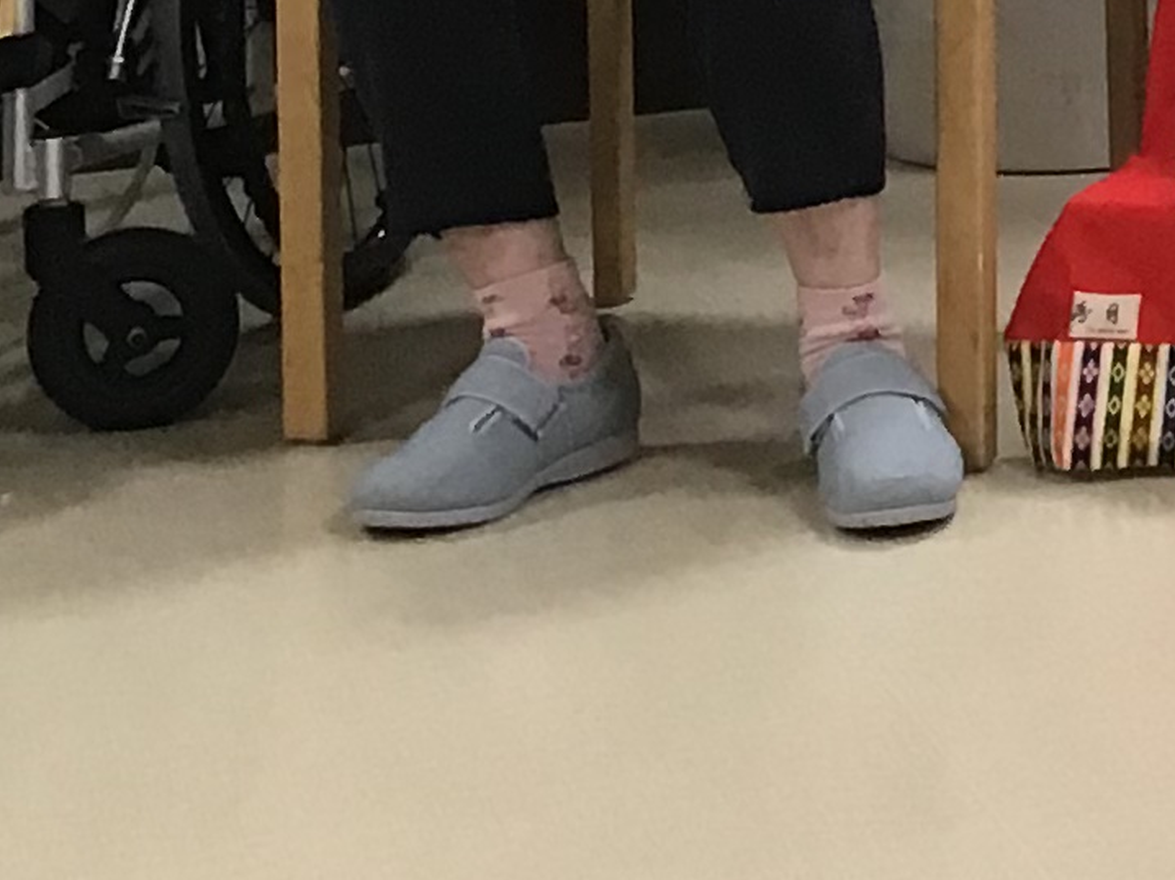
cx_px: 1663
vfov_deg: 9.8
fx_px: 4784
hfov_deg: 13.3
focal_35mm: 141
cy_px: -855
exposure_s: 1/30
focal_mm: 3.3
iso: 64
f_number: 2.4
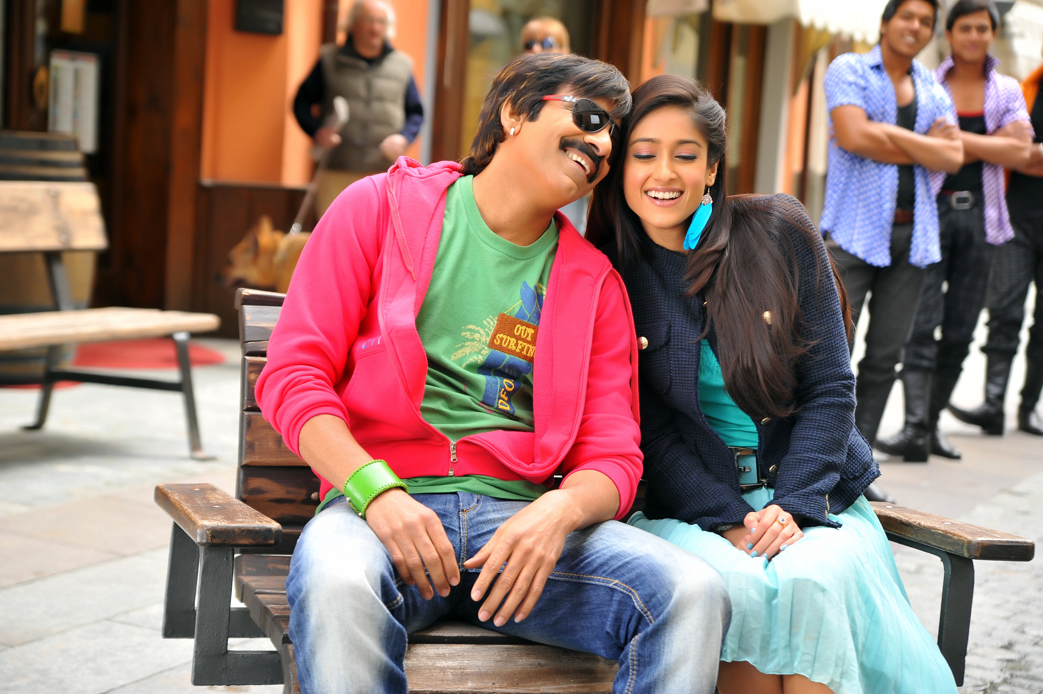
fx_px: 2171
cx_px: 522
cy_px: 347
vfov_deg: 18.2
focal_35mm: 75
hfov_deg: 27.0
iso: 250
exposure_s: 1/320
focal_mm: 75
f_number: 4.5
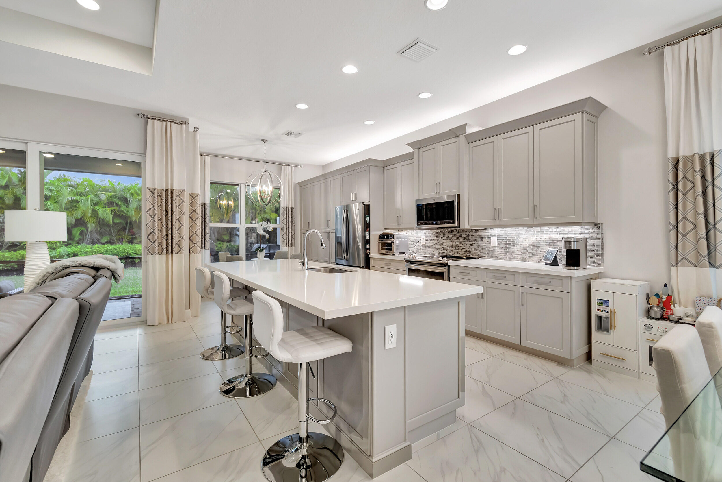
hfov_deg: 100.4
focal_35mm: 15
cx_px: 361
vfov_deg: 77.3
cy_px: 241
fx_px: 301
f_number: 8
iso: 900
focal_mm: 10
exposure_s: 1/15
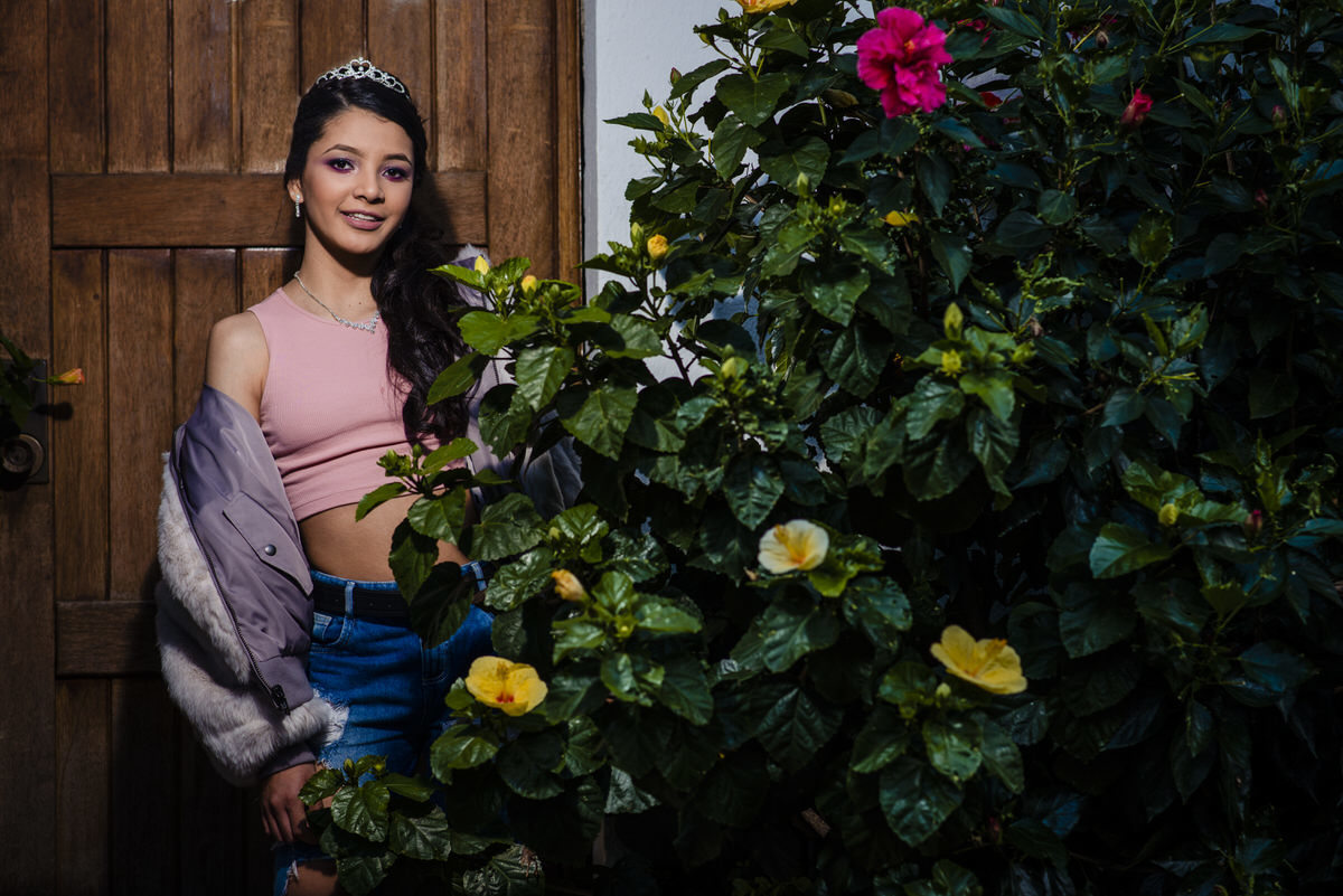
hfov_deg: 23.9
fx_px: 3172
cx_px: 672
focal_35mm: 85
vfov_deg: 16.1
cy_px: 448
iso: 80
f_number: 3.5
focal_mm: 85
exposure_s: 1/250
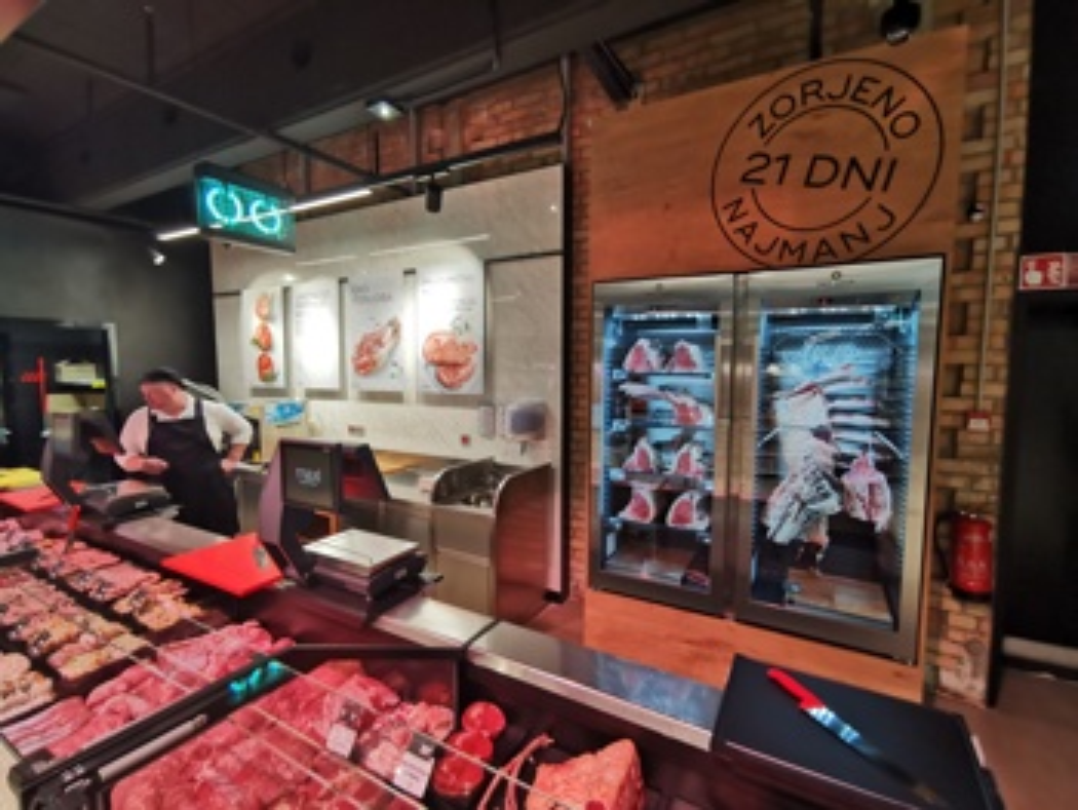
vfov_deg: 78.2
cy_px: 405
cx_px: 539
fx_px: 499
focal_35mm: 16
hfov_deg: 94.5
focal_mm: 2.35
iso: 160
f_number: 2.2
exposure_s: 1/50
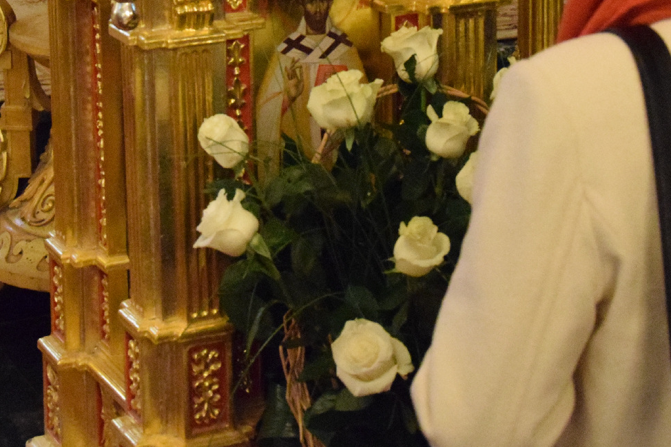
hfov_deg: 18.3
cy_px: -38
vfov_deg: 12.0
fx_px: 2087
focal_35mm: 112
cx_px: 333
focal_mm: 32
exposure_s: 1/50
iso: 8000
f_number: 5
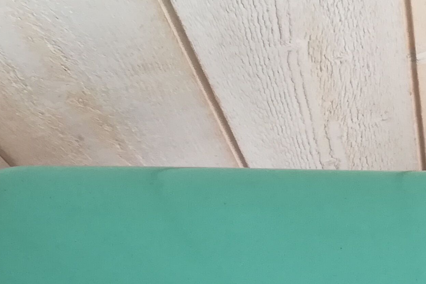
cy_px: 376
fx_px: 1171
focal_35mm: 99
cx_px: 486
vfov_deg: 13.3
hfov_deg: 19.6
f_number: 2.2
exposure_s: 1/30
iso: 160
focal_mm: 3.83
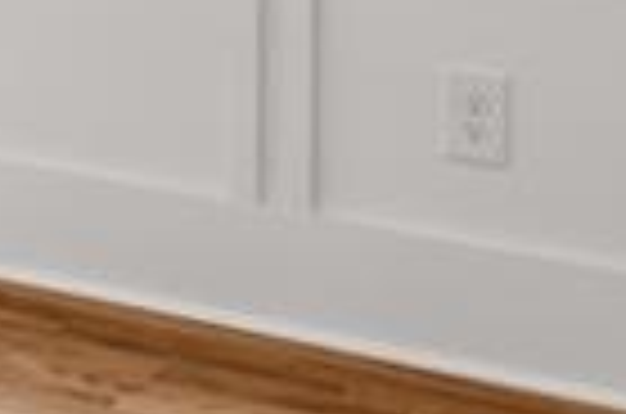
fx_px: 2111
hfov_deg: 15.5
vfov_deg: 10.2
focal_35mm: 122
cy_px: -468
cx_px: -324
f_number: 5.6
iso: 1250
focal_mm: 16.5
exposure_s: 1/30
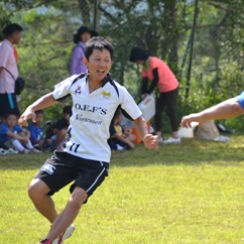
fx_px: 3349
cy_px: 113
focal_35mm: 420
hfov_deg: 4.2
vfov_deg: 4.2
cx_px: 167
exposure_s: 1/500
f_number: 5.6
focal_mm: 200
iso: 400
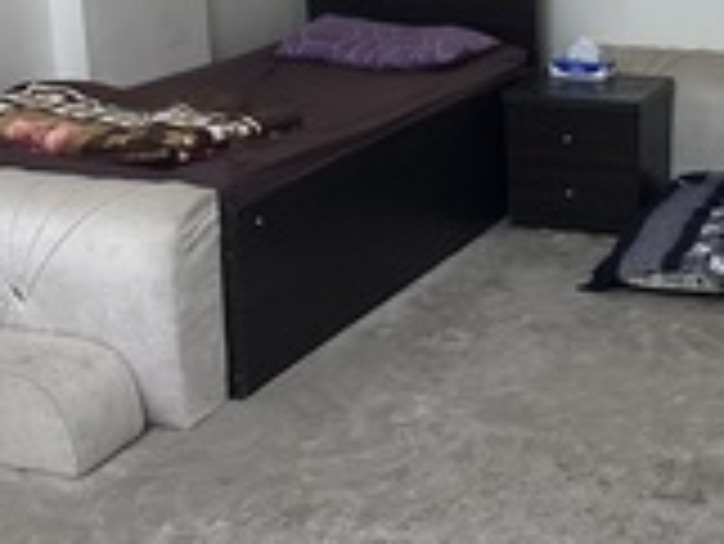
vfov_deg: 21.6
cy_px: 196
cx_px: 663
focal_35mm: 68
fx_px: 1423
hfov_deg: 27.4
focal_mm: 6.86
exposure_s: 1/40
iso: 1000
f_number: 1.78
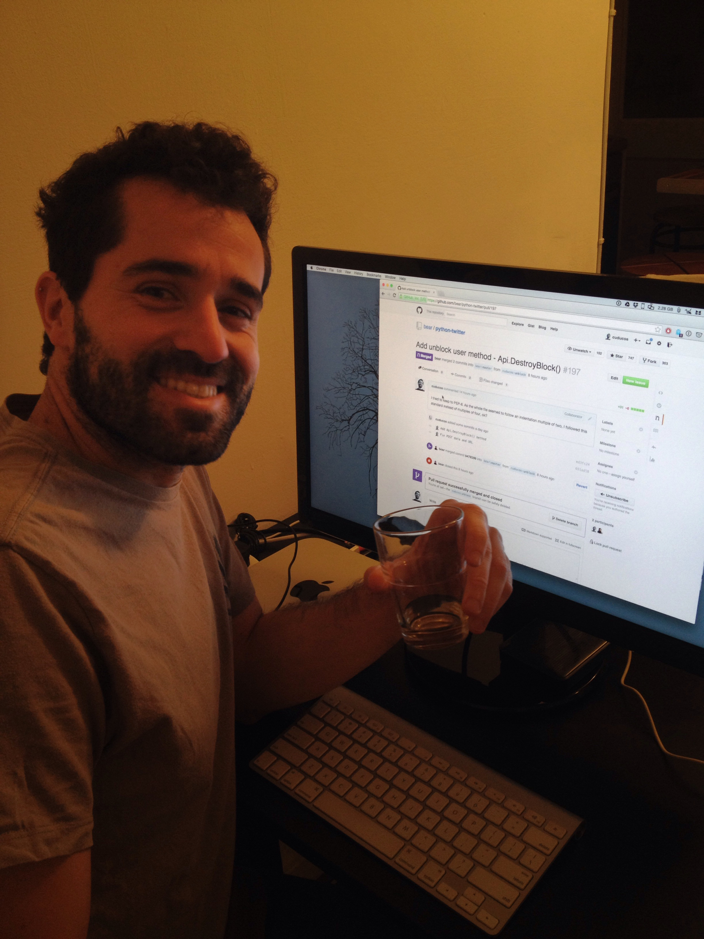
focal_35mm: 35
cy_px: 470
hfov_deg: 40.7
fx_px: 949
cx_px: 352
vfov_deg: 52.6
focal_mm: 4.28
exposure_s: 1/24
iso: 50
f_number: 2.4
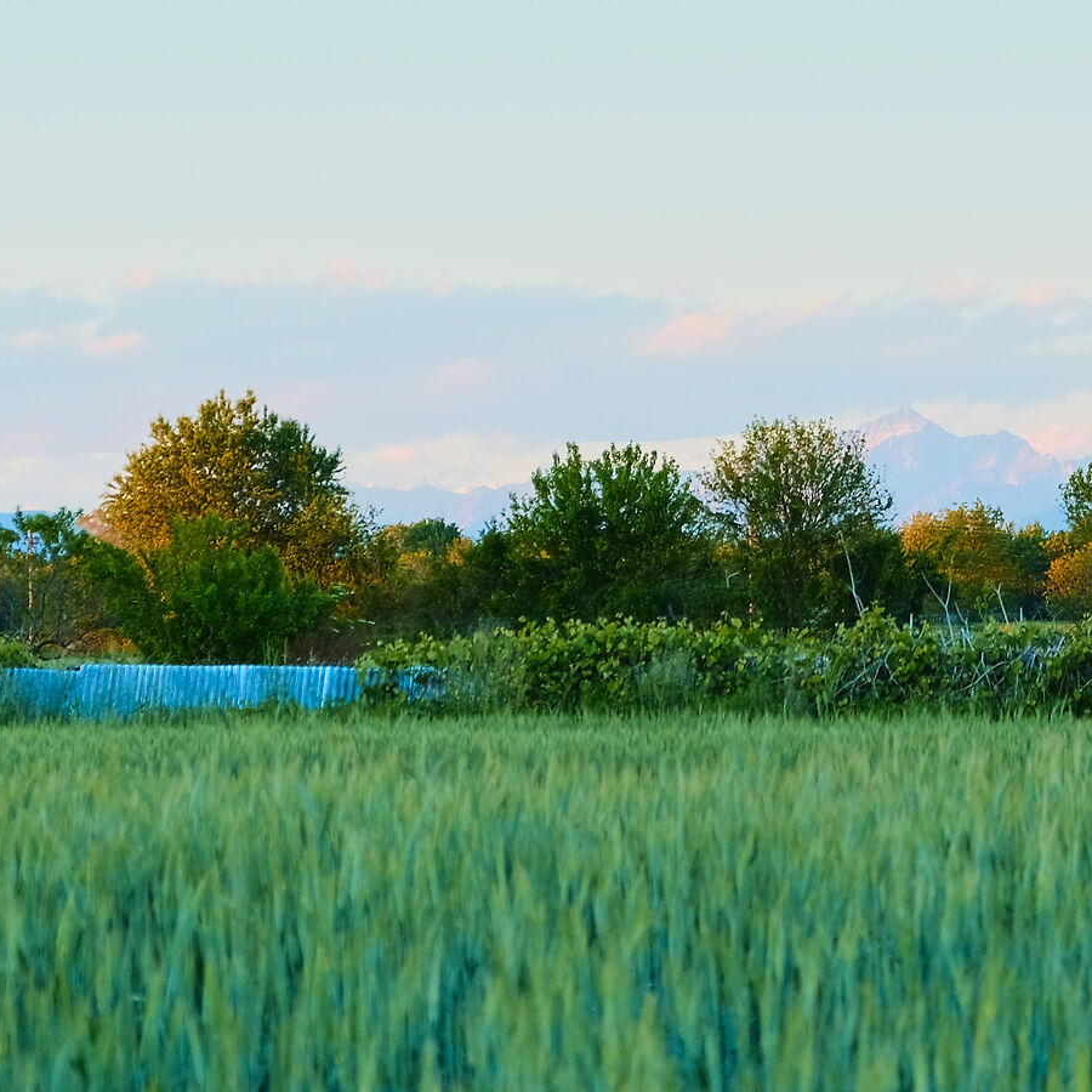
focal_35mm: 188
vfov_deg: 9.3
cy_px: 423
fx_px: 6710
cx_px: 938
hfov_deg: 9.3
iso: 160
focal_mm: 55
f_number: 4
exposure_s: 1/100
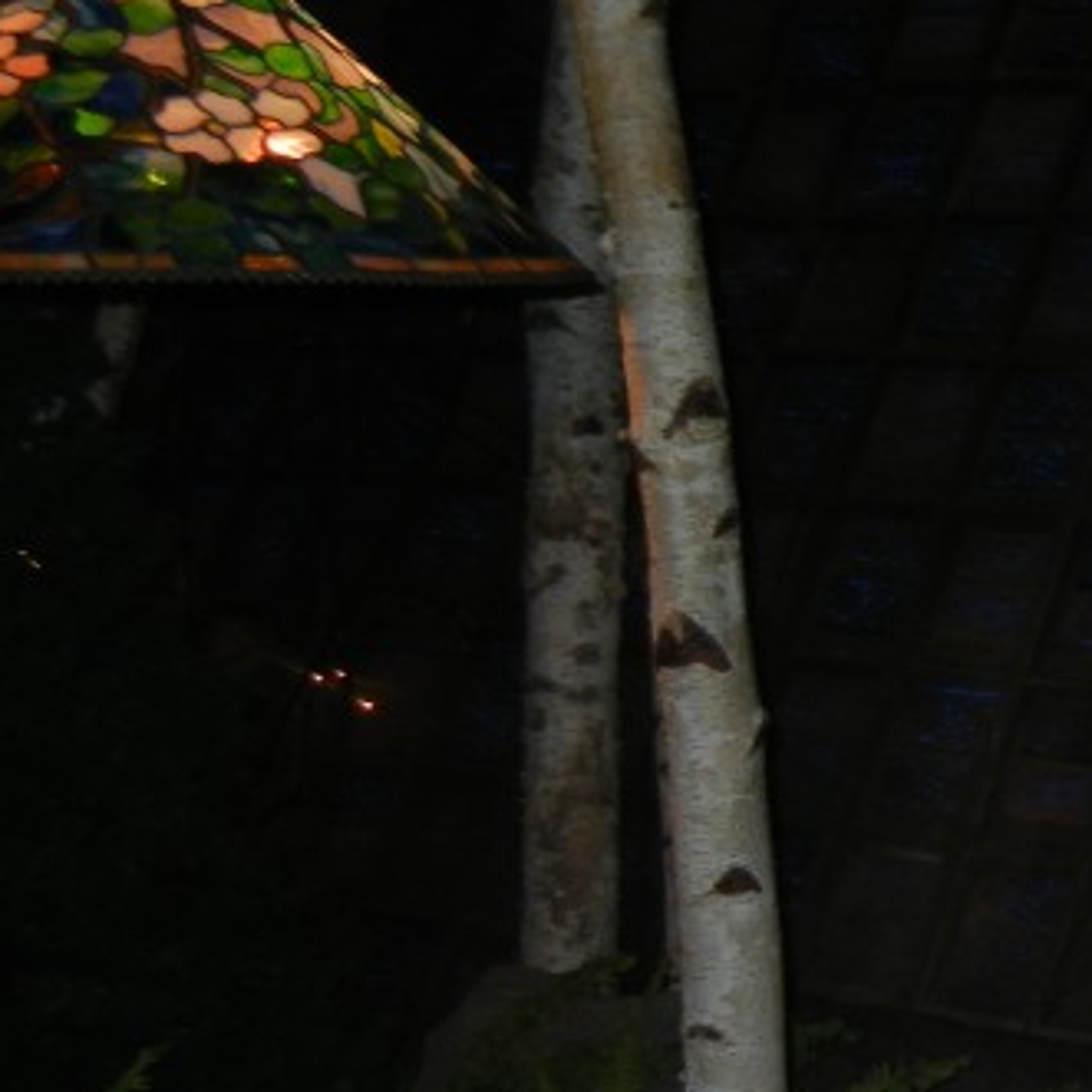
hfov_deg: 18.8
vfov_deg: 21.1
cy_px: 376
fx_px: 2927
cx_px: 1607
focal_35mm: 82
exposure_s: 1/30
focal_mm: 5.4
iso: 200
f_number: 3.5
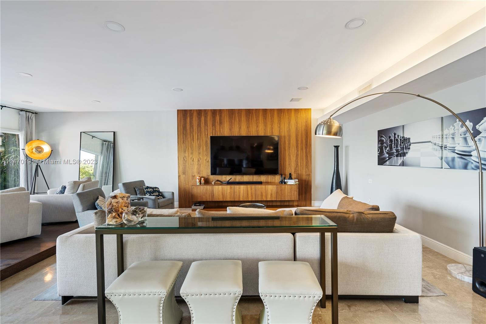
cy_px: 162
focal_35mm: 16
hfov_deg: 96.7
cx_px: 243
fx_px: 216
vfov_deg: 73.7
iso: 200
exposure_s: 1/2
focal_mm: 16
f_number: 8
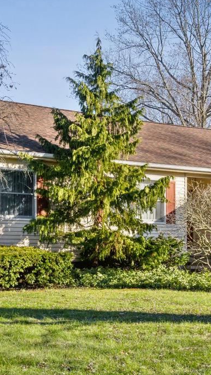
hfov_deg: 18.7
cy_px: 239
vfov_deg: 32.6
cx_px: 157
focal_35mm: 64
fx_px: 637
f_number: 11
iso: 200
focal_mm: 29
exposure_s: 1/160
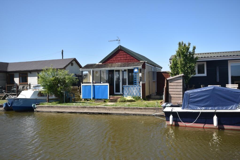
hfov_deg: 61.9
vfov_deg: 43.6
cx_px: 120
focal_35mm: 30
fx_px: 200
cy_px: 80
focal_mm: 20
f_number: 9
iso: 200
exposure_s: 1/320
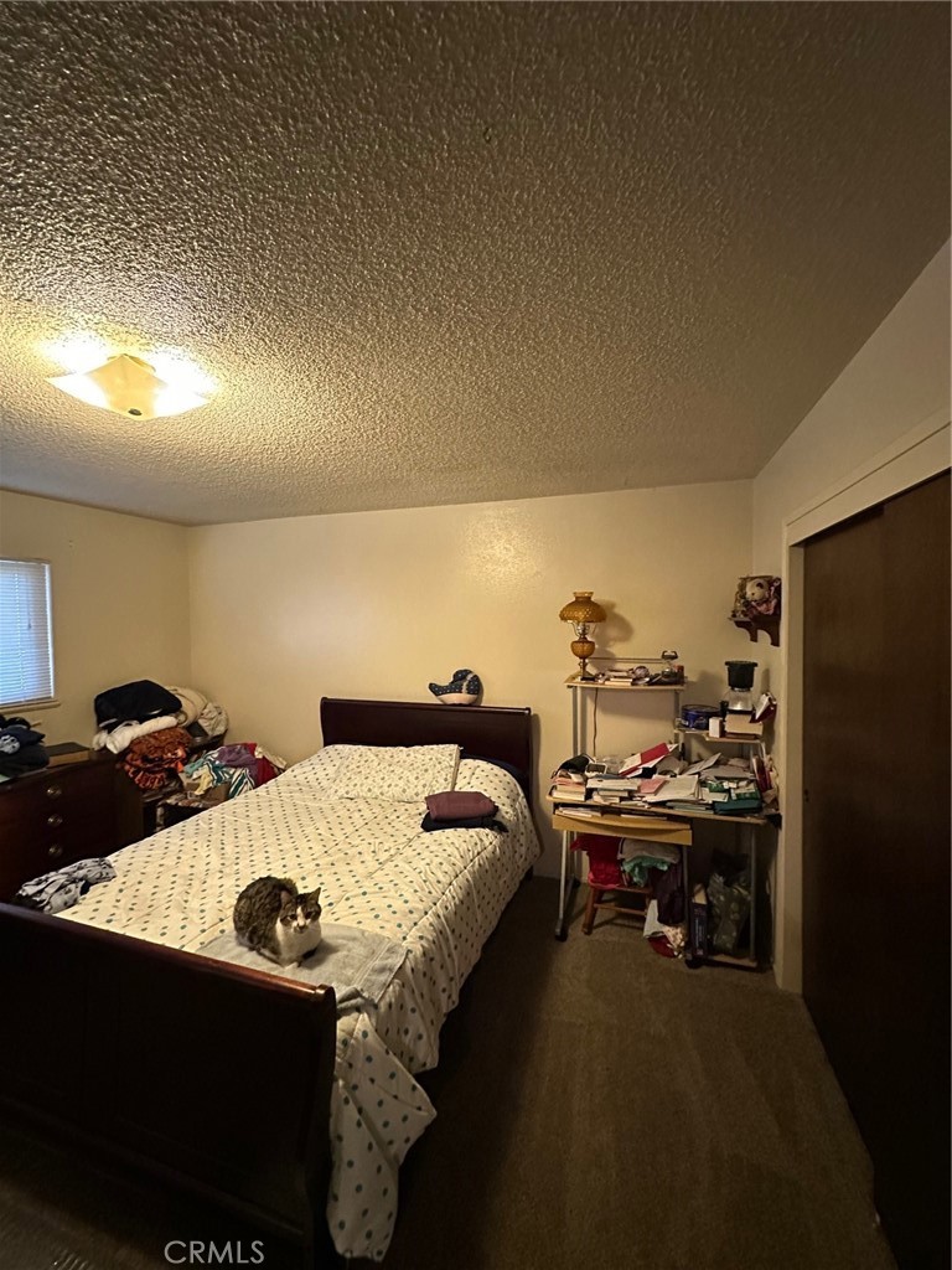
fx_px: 513
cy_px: 635
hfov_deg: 85.7
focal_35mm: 14
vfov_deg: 102.1
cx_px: 476
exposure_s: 1/60
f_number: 2.2
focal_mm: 2.22
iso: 1000
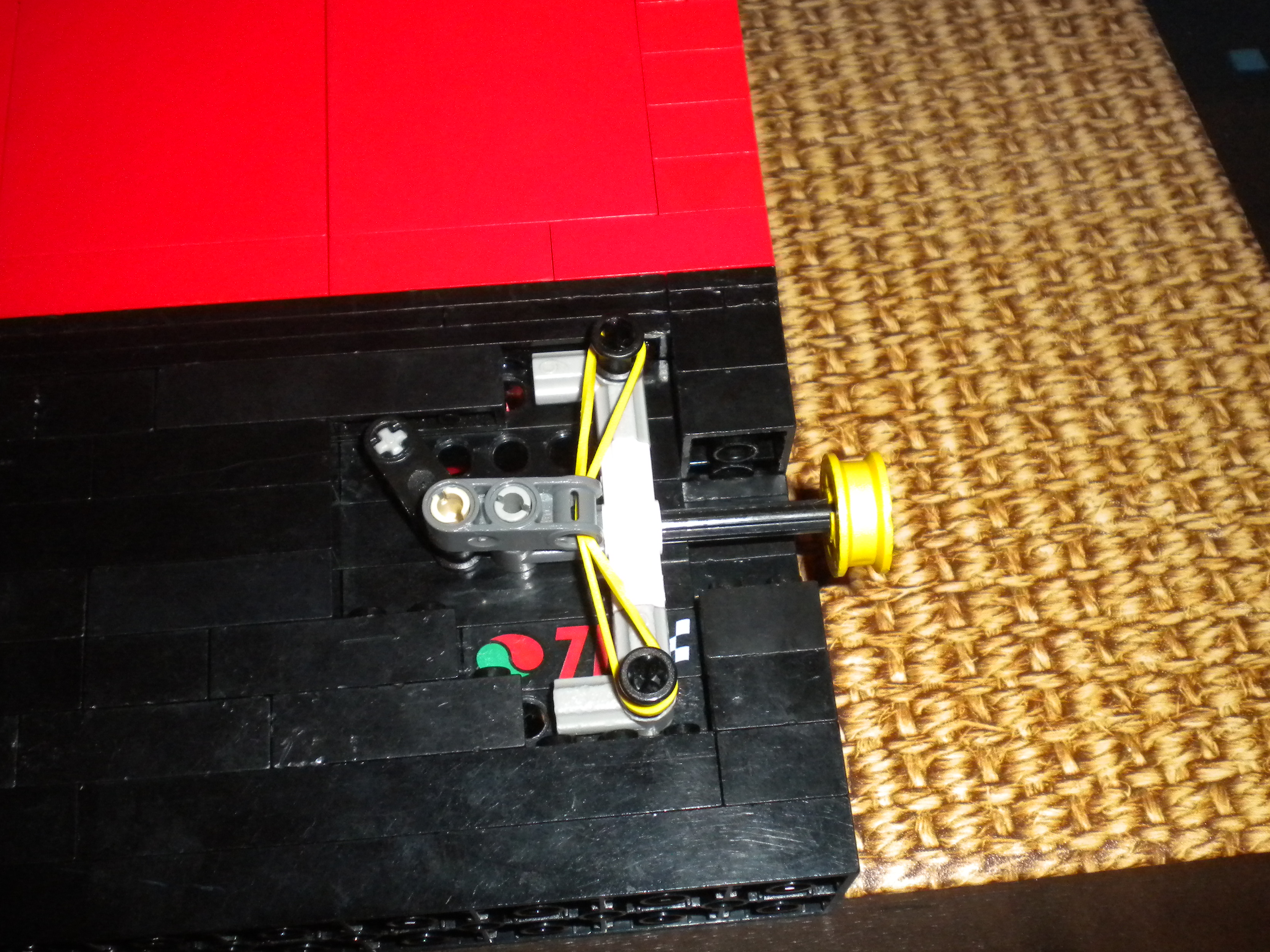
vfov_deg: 32.2
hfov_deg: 42.1
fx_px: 1651
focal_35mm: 45
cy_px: 449
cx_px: 632
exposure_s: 1/30
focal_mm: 7.4
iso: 400
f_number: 4.9
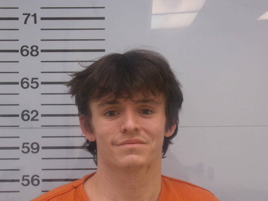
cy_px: 100
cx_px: 134
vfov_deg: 15.2
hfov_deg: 20.2
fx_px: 751
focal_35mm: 97
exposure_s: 1/60
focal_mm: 17.5
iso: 800
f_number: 5.2
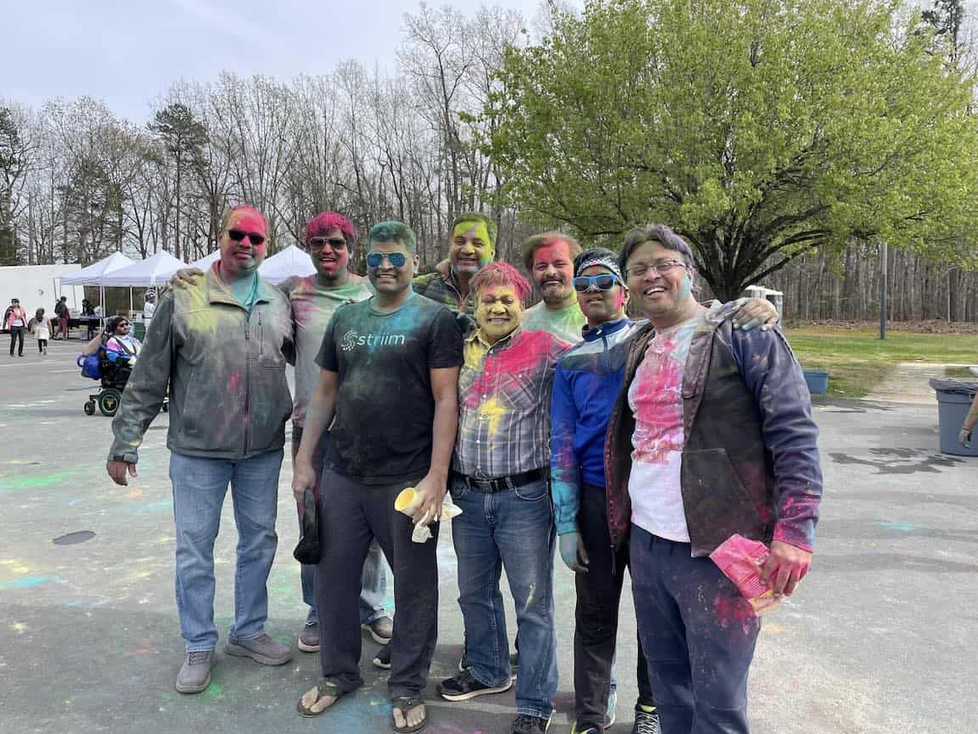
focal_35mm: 27
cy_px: 355
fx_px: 763
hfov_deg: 65.3
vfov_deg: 51.3
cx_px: 475
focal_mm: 4.2
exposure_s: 1/1276
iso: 32
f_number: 1.6
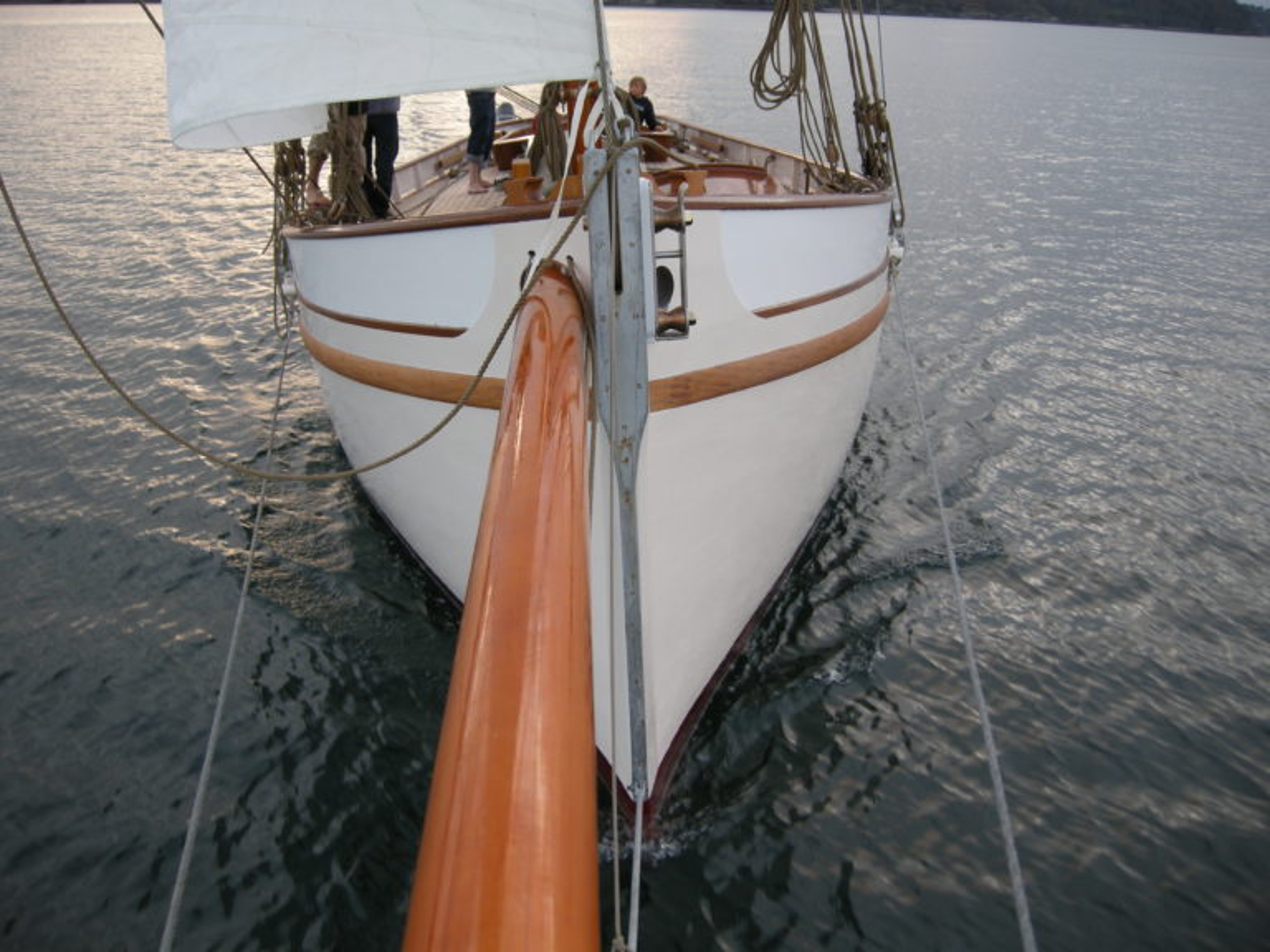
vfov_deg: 40.7
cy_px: 476
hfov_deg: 52.6
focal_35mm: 35
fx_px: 1284
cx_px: 635
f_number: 2.7
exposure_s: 1/60.8
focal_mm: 7.5
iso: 64
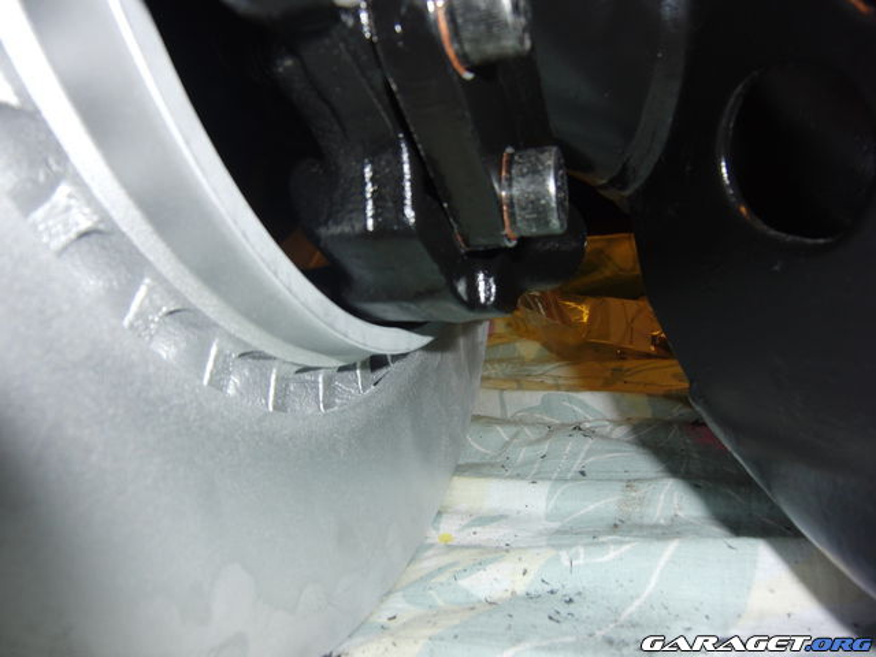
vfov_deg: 56.8
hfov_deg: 71.6
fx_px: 607
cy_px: 328
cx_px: 438
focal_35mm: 24
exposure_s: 1/60
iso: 100
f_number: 3.2
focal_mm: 4.3
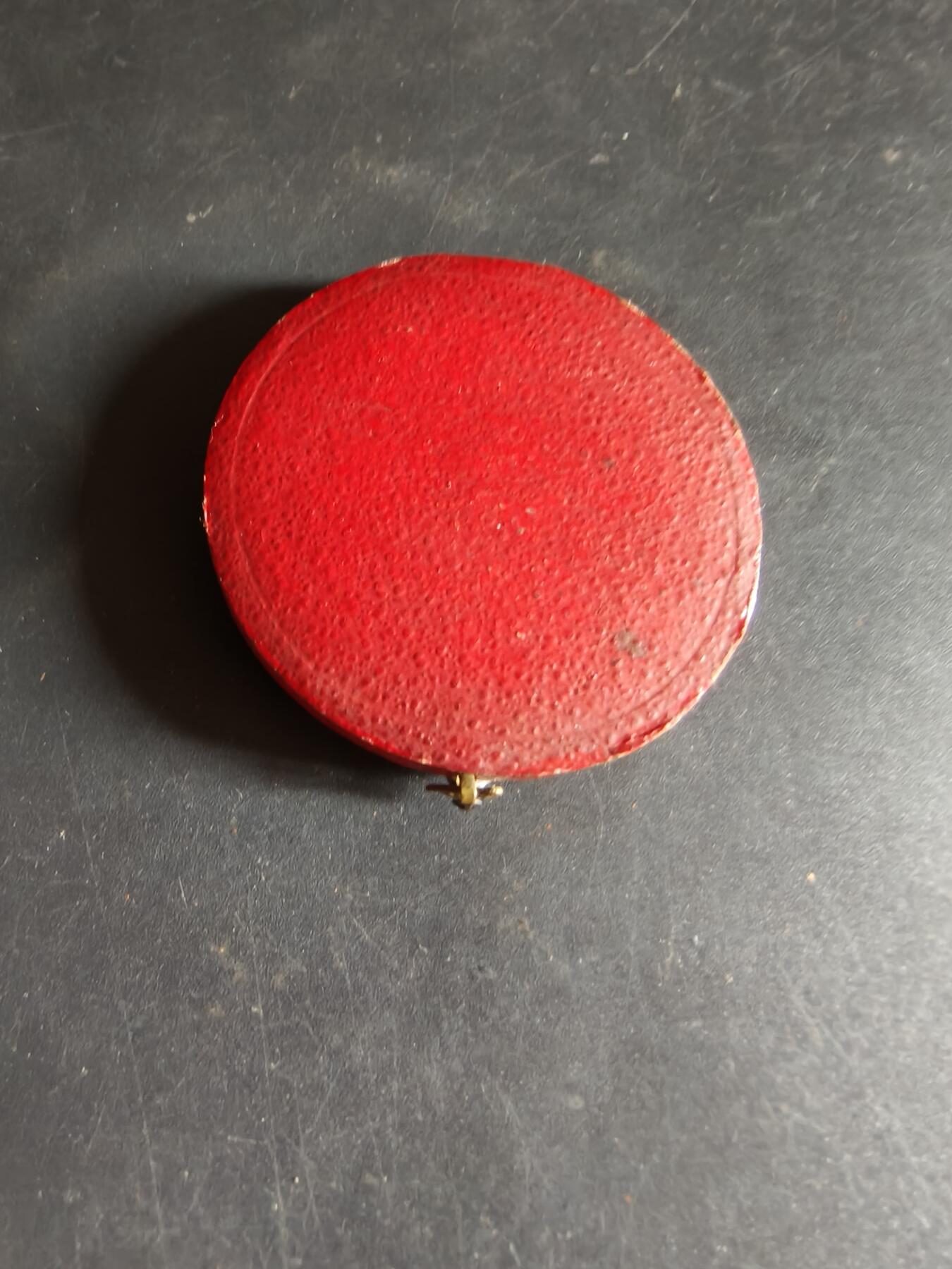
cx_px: 476
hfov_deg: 58.9
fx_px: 843
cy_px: 634
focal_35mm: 23
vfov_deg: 73.9
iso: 1000
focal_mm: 2.32
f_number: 2
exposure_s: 1/29.6
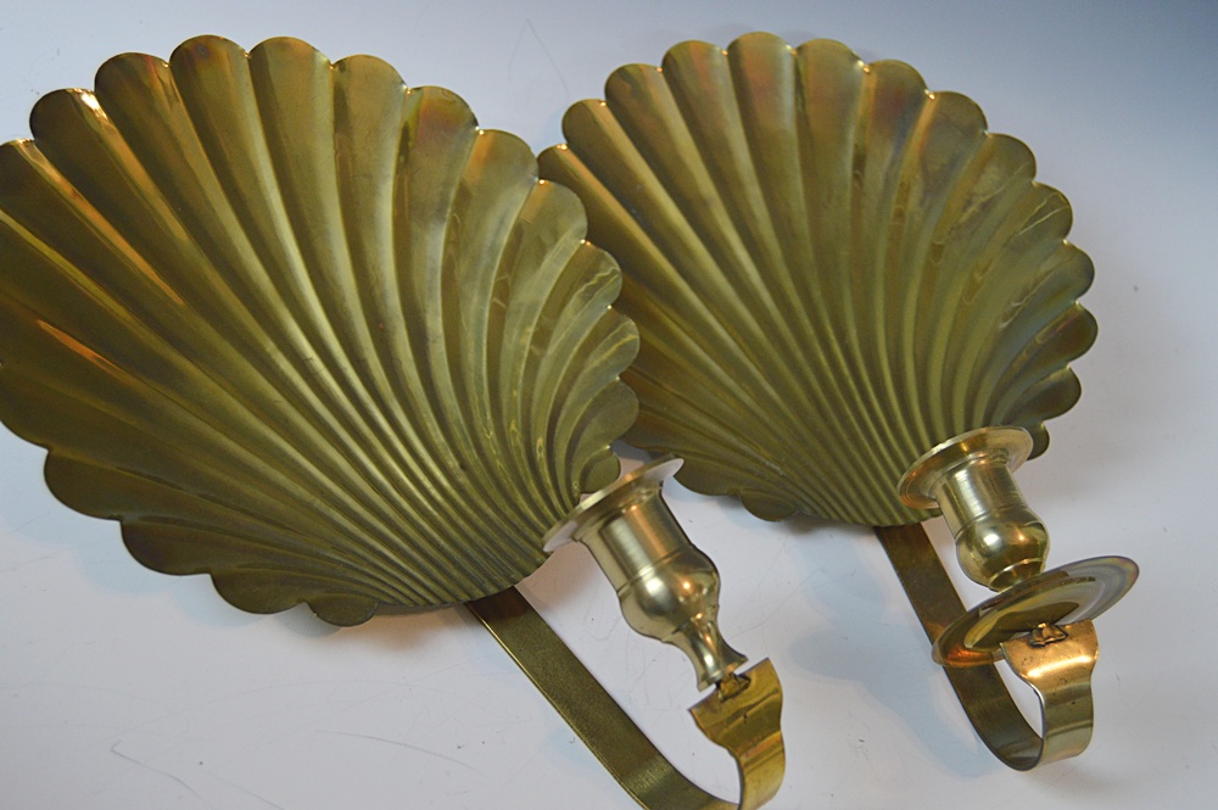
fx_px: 1420
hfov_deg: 46.4
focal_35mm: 42
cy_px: 405
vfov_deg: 31.8
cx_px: 609
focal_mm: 28
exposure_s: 1/60
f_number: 4
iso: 900
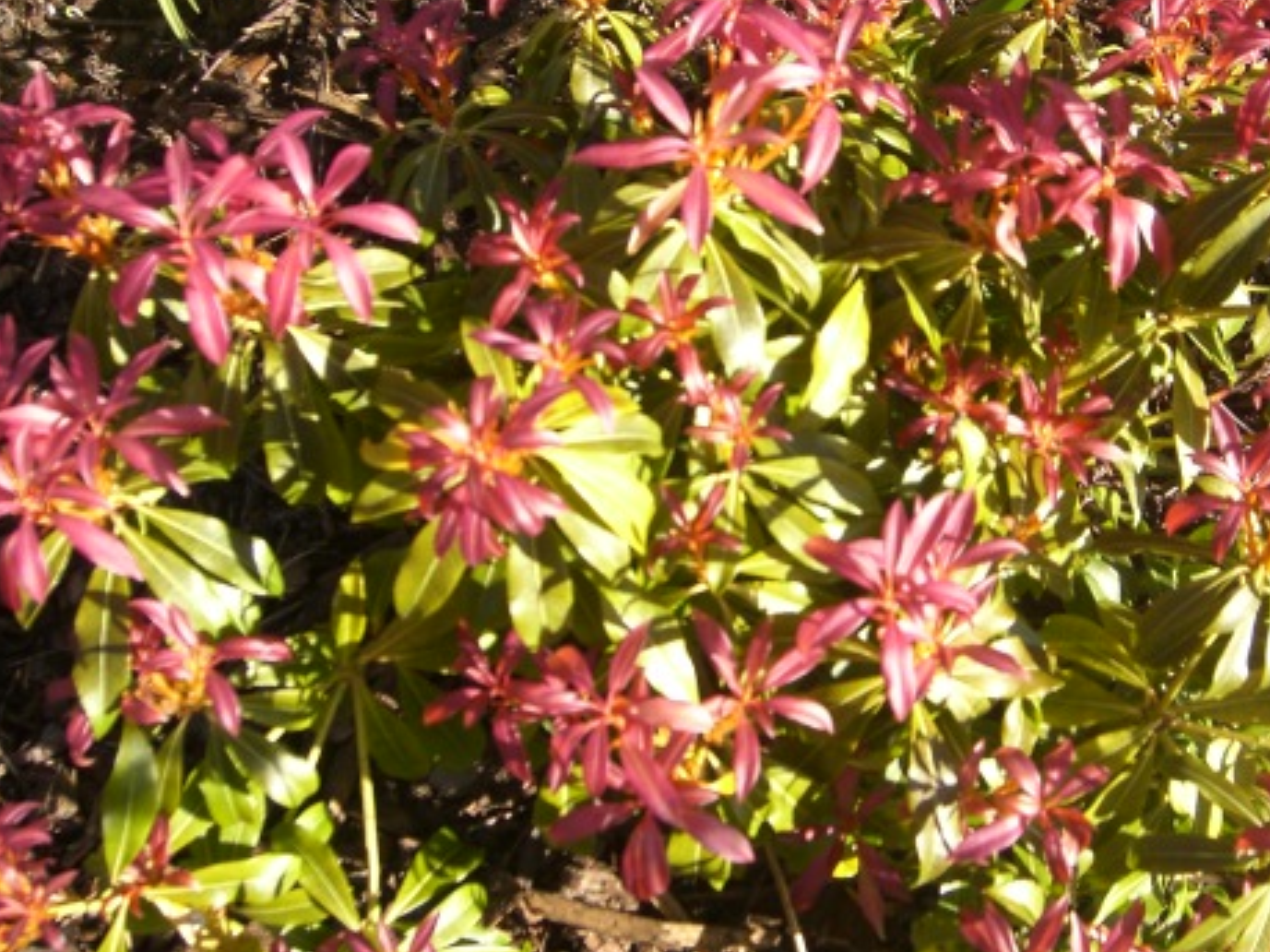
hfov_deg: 36.0
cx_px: 802
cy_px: 404
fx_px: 1944
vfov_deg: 27.5
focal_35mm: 53
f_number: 4
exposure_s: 1/160
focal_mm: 7.9
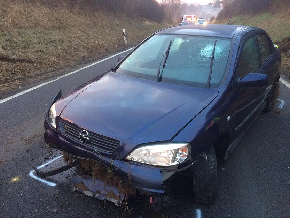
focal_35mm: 29
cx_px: 145
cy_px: 109
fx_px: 243
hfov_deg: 61.7
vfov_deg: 48.2
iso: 160
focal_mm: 4.15
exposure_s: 1/33
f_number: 2.2
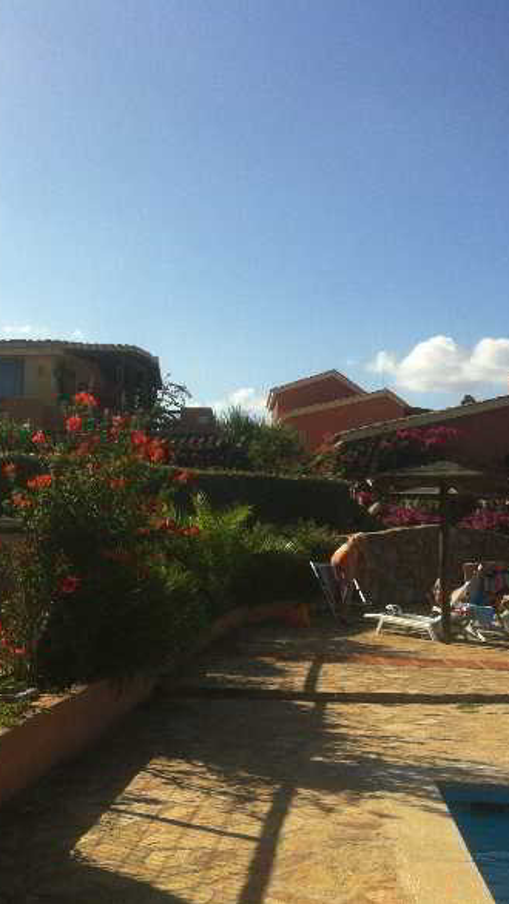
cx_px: 125
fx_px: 1247
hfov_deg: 22.8
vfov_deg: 39.9
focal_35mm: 52
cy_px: 447
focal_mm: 3.85
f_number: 2.8
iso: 80
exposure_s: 1/1411
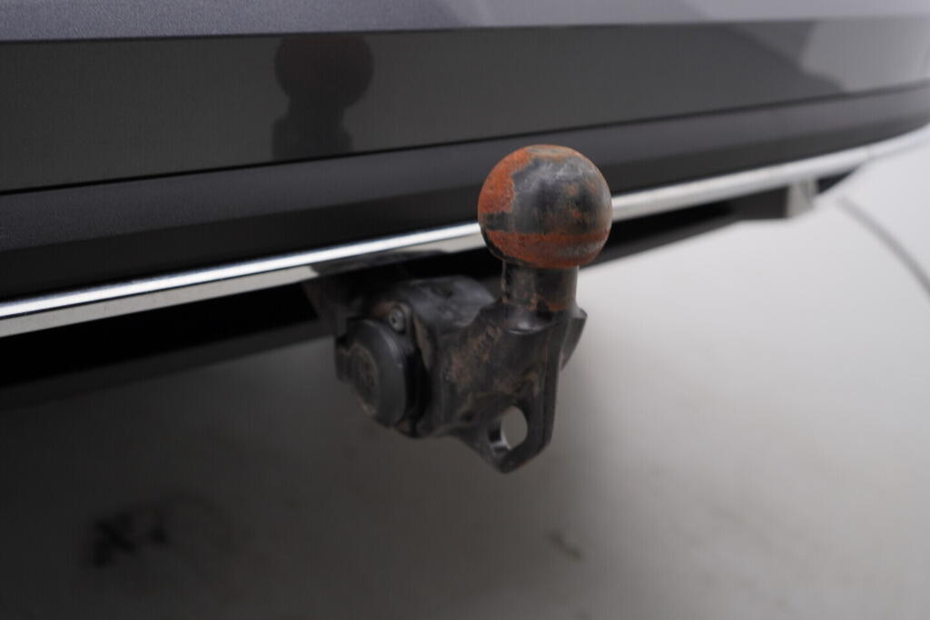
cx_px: 465
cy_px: 310
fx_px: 930
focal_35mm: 36
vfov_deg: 36.9
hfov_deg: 53.1
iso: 125
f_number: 3.5
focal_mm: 24
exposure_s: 1/60
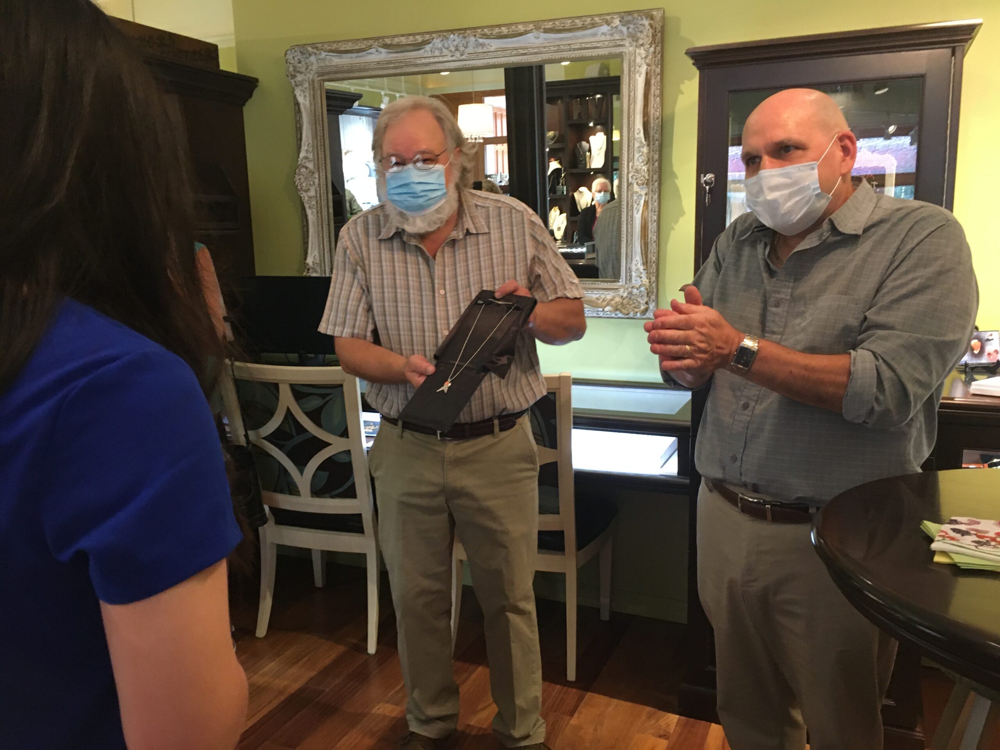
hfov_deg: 61.7
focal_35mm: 29
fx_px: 838
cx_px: 500
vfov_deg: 48.2
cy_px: 375
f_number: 2.2
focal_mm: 4.15
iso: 200
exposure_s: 1/30
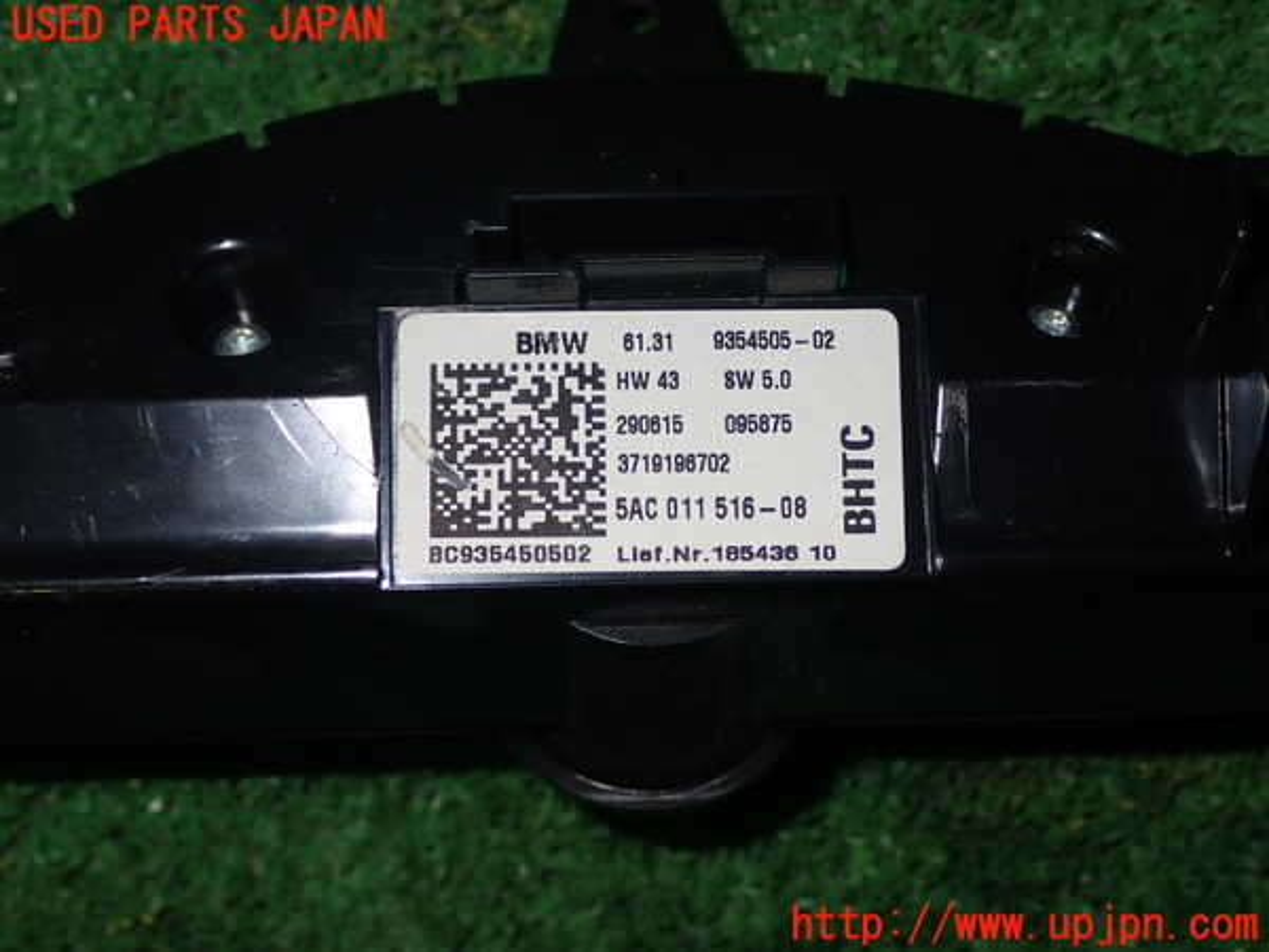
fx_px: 2126
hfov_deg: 33.2
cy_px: 476
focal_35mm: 58
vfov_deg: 25.2
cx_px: 634
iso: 200
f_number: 10
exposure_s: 1/60
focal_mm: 10.35
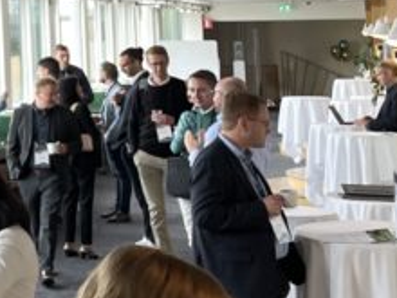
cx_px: -355
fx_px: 1388
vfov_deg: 11.9
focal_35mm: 121
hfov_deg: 14.1
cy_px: -78
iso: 50
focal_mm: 4.2
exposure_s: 1/121
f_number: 1.6
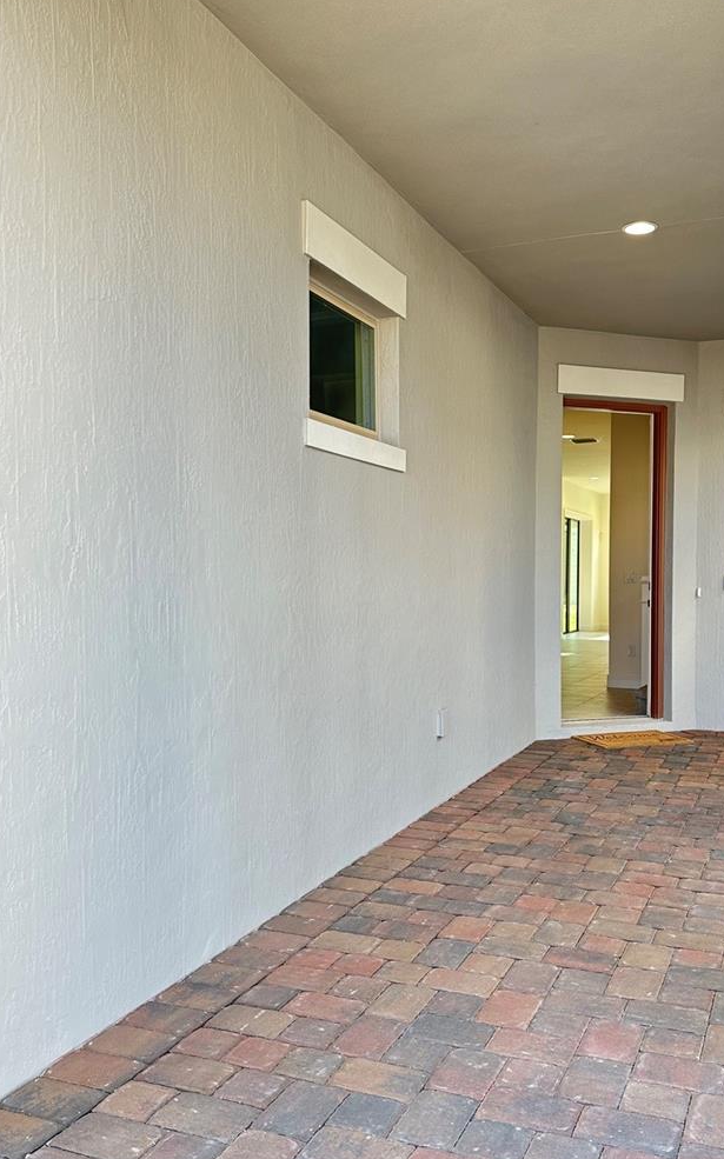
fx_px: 979
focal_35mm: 31
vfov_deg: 61.2
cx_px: 403
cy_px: 595
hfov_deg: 40.5
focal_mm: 6.86
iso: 80
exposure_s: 1/121
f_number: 1.78
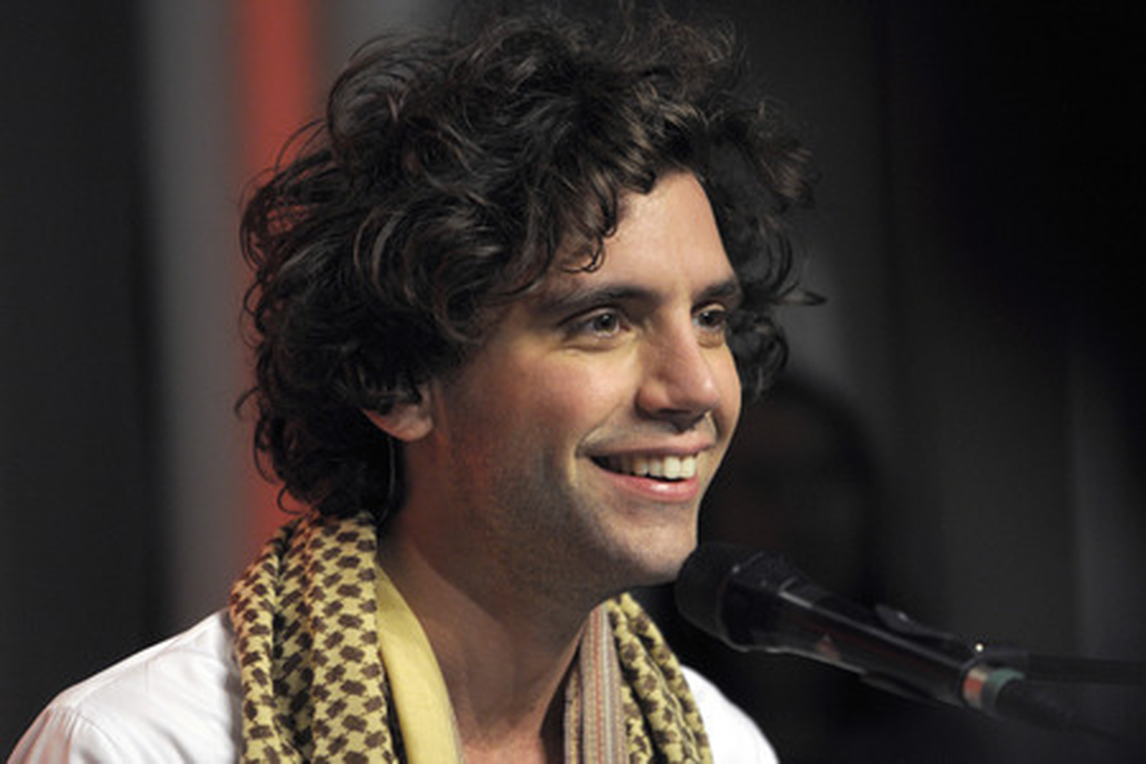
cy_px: 382
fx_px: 8833
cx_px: 573
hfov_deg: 7.4
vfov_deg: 5.0
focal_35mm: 278
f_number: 2.8
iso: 800
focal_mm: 185
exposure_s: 1/160
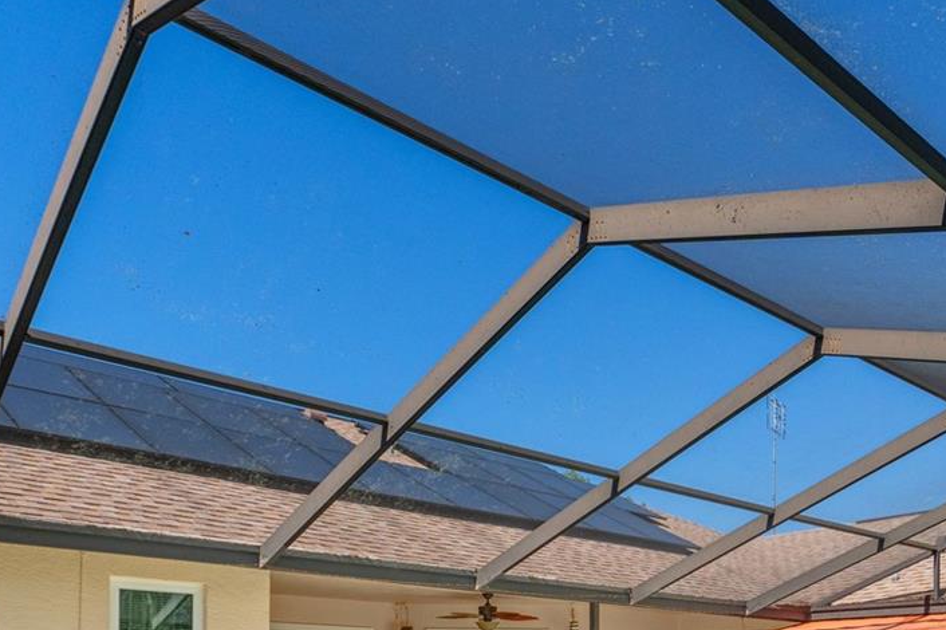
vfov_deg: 34.0
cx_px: 586
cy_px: 682
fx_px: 893
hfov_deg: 55.2
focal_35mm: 34
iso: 400
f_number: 7.1
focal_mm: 10
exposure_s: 1/1000
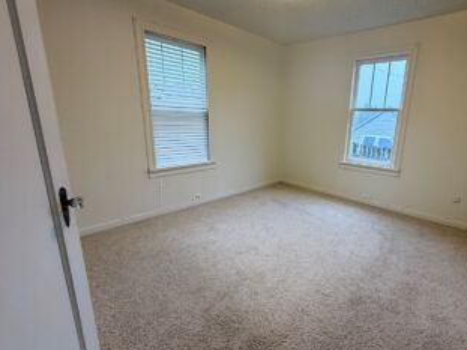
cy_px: 177
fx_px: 243
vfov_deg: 71.6
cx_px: 285
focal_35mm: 18
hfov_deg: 86.4
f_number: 2.2
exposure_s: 1/60
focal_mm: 2.22
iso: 200
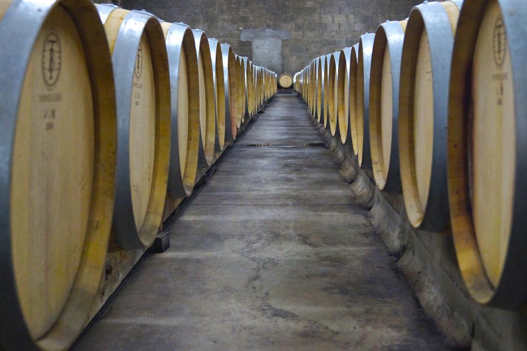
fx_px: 769
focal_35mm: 52
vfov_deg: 25.8
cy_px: 176
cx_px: 264
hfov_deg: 37.8
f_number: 5
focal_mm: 35
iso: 1600
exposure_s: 1/50
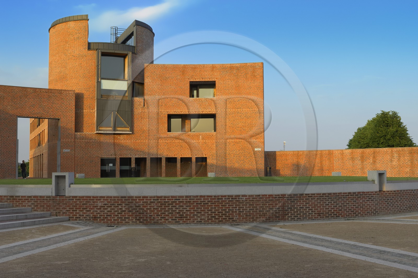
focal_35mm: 42
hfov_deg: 46.5
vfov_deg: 31.8
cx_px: 209
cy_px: 139
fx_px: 487
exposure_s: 1/160
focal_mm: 28
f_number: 5.3
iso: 100
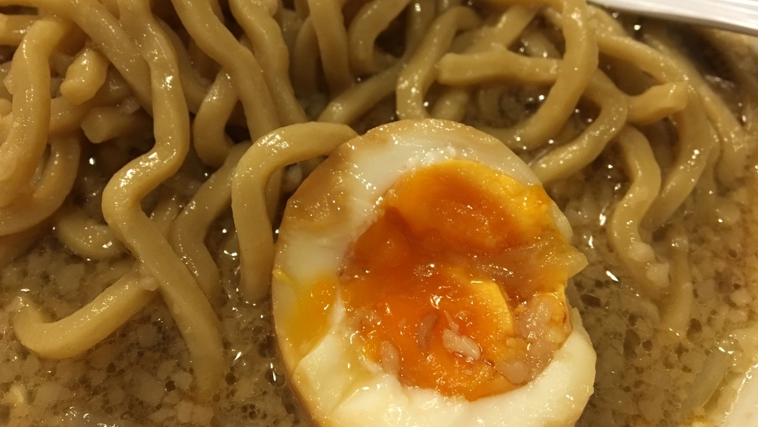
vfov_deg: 36.3
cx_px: 376
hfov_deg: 61.0
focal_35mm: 32
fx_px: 643
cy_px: 143
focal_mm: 4.15
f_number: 2.2
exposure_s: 1/33
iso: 200
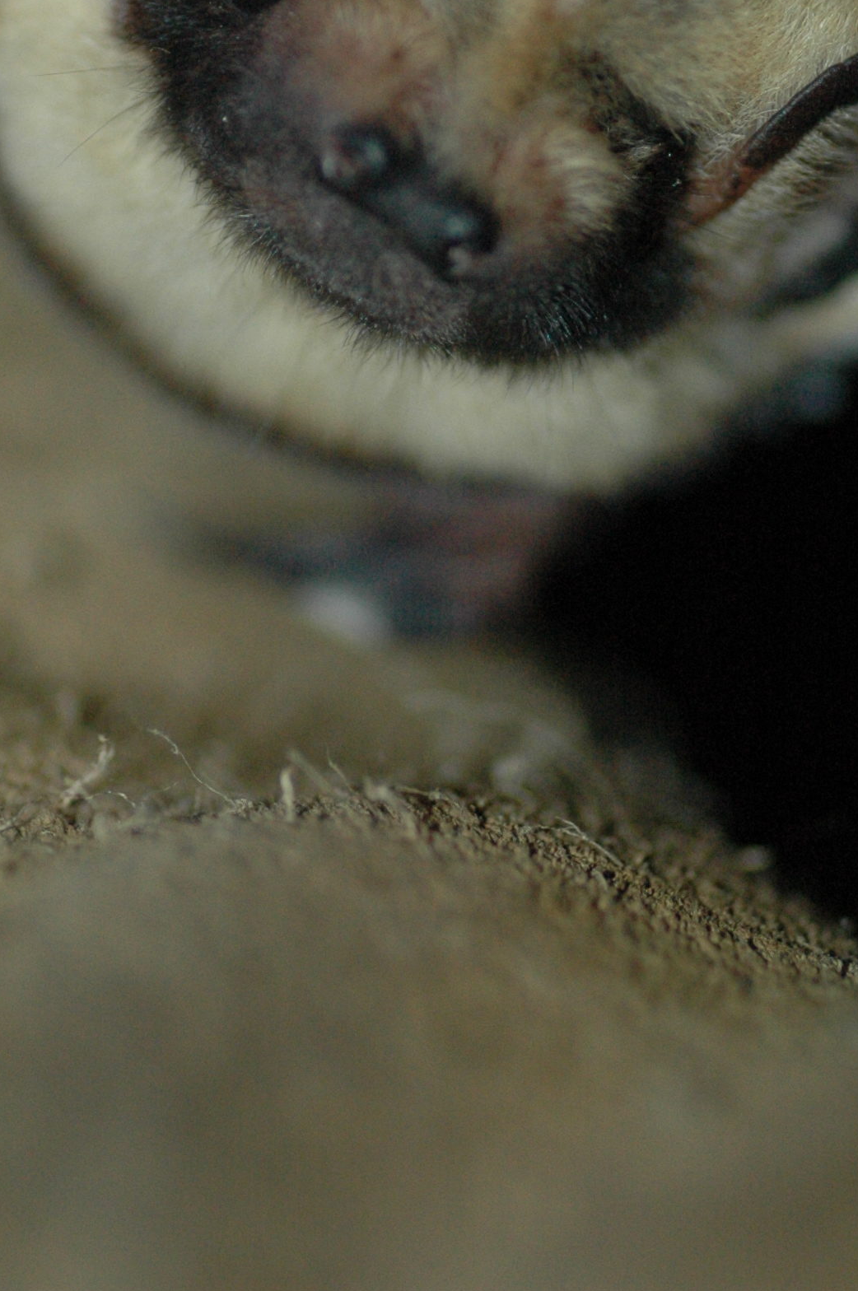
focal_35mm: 259
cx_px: 413
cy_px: 55
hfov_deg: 5.3
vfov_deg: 7.9
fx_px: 9279
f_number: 4
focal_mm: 90
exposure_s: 1/60
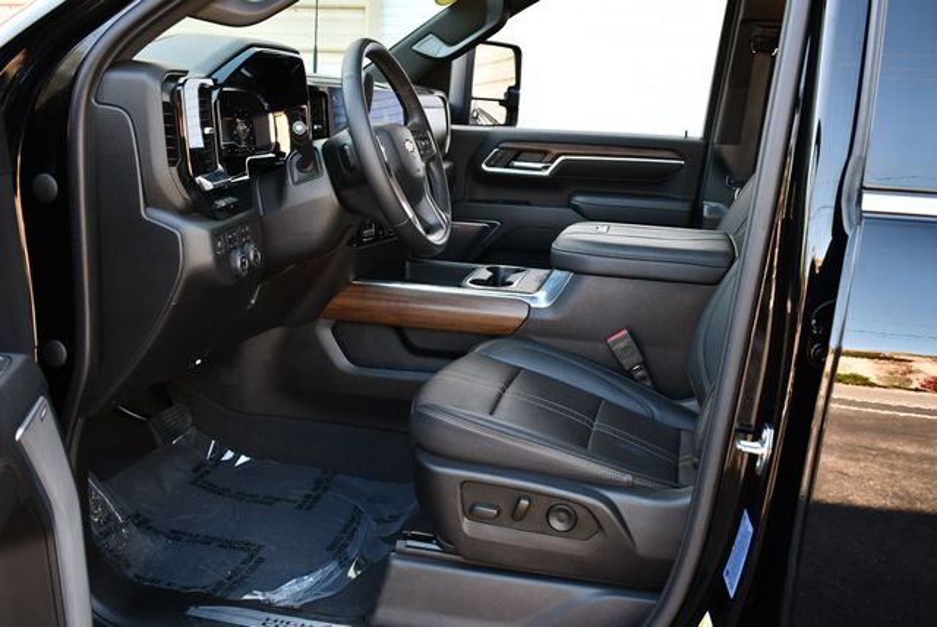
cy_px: 314
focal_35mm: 36
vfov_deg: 36.9
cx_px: 468
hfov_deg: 53.1
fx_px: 938
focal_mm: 18
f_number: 3.5
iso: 560
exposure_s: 1/250
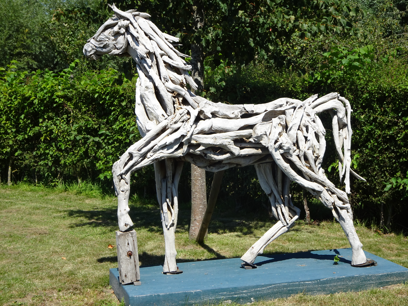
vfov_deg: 18.9
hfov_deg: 25.0
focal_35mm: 78
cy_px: 153
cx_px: 204
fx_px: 919
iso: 80
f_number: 5
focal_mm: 13.26
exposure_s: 1/500
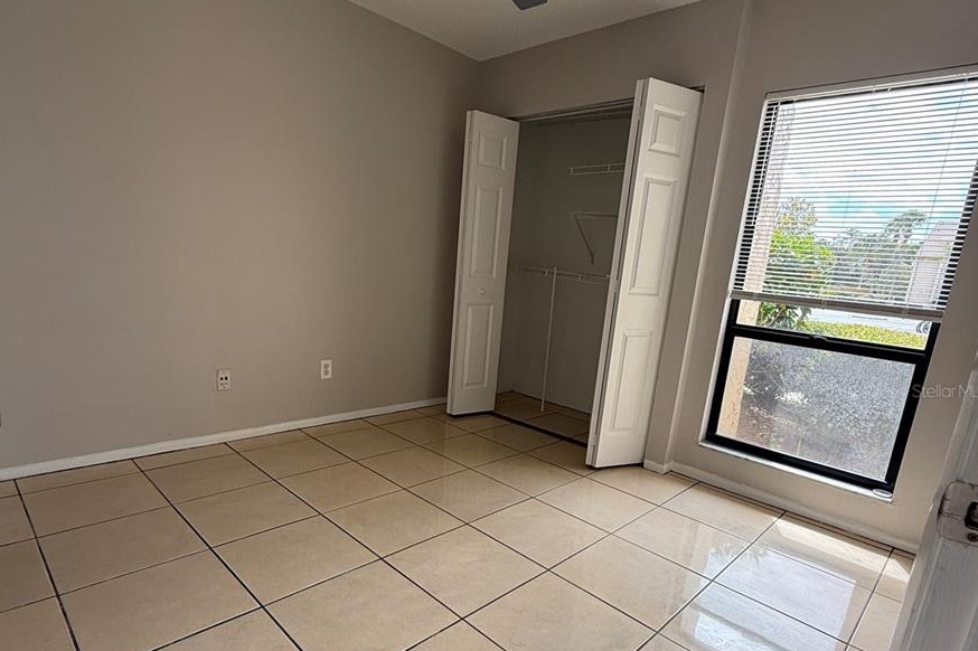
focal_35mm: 20
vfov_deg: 61.4
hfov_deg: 84.0
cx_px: 488
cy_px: 390
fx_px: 543
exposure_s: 1/164
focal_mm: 2.22
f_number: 2.2
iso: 64
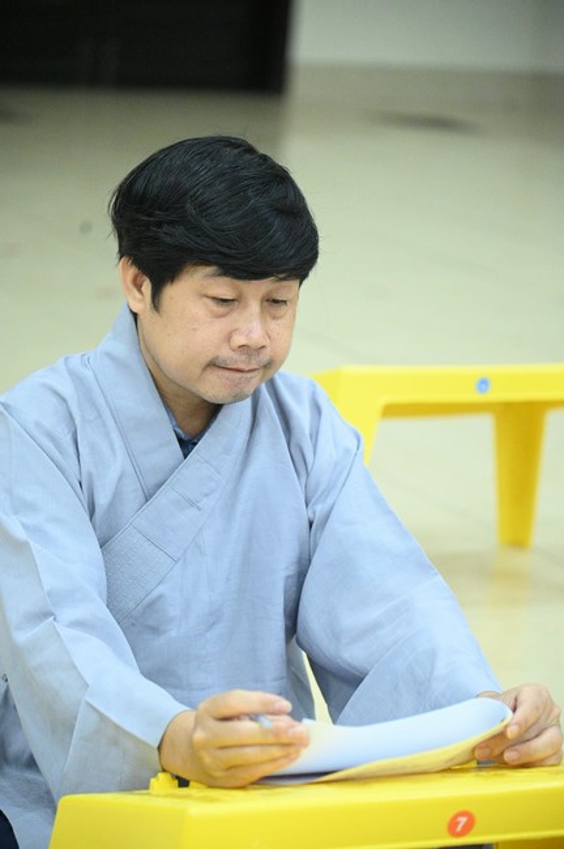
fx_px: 2826
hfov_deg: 11.4
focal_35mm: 120
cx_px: 282
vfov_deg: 17.1
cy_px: 424
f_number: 4
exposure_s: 1/200
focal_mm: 120
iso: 16000
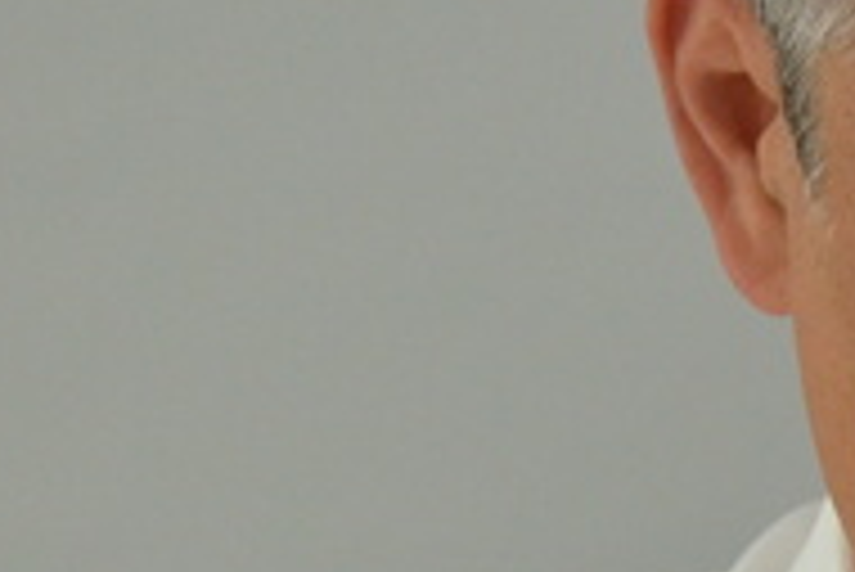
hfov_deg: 6.2
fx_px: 7891
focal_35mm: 332
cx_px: 1017
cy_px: 680
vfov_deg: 4.1
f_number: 9
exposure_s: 1/250
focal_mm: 66
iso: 3200
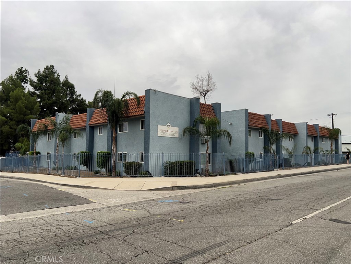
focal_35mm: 26
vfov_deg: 53.1
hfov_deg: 67.3
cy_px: 132
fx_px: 264
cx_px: 176
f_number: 1.5
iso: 32
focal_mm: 5.7
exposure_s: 1/4274
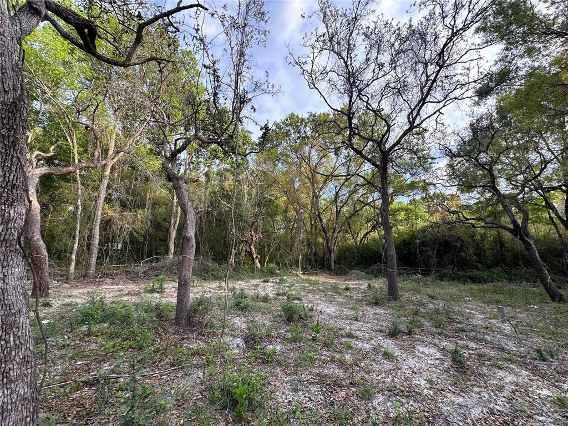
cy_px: 213
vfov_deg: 85.7
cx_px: 284
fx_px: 230
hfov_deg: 102.1
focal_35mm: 14
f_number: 2.2
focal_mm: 2.22
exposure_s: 1/181
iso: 40
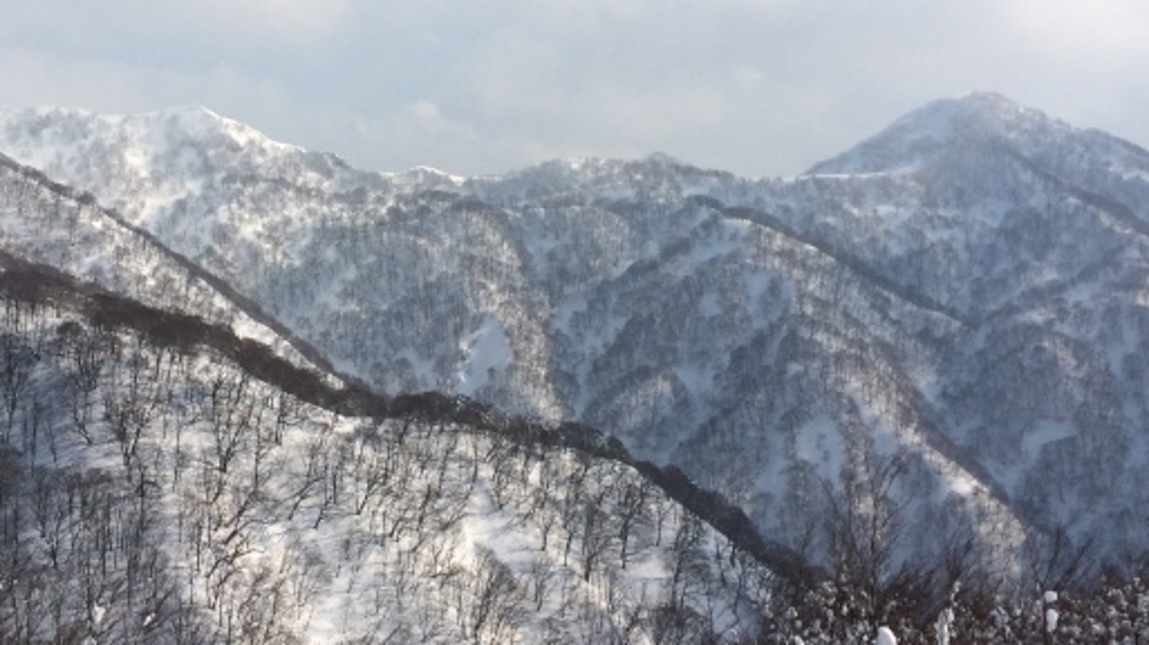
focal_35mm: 51
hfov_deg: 40.3
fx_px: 1553
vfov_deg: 23.3
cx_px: 426
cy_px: 190
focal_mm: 4.12
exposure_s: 1/5882
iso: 40
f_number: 2.2
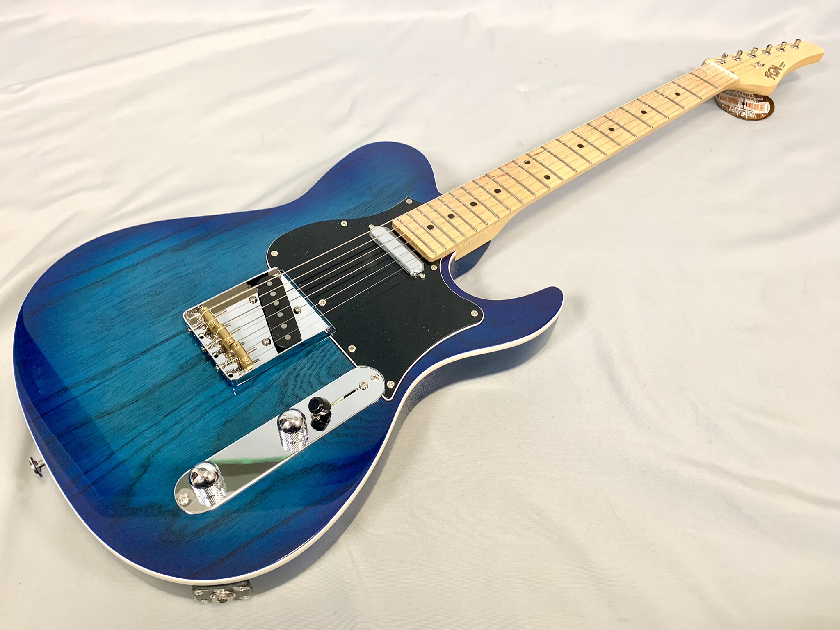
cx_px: 420
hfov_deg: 67.3
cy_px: 315
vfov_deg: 53.1
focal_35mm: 26
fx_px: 631
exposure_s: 1/60
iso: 64
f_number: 1.8
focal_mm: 4.25
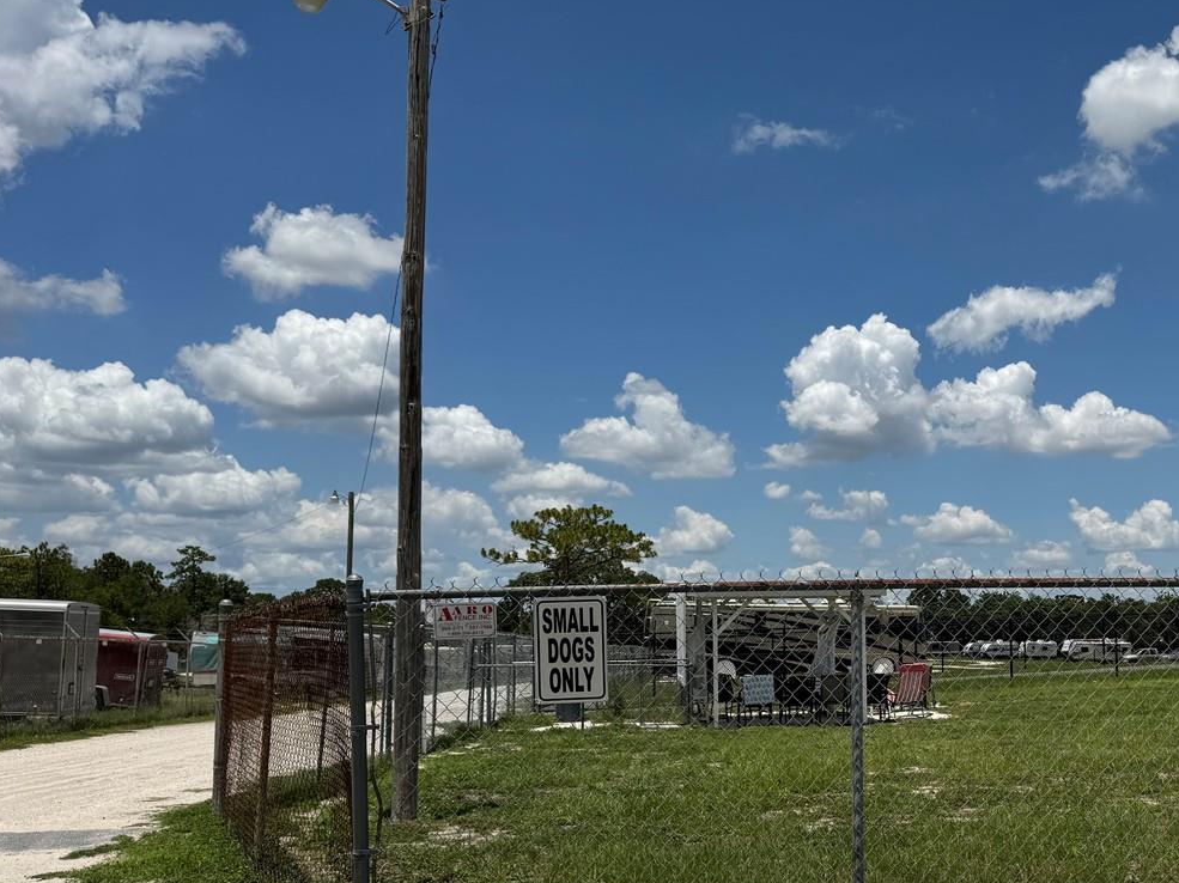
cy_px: 577
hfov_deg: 46.3
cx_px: 875
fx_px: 1328
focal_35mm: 39
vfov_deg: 36.5
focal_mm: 6.76
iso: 80
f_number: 1.78
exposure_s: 1/9009
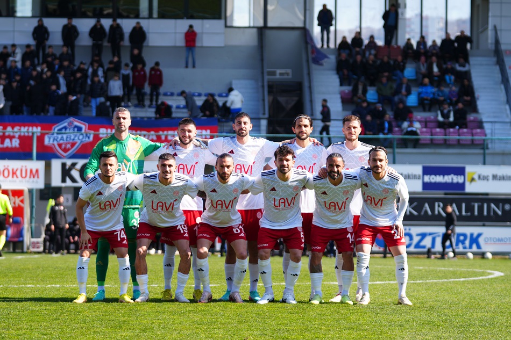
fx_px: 2044
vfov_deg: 9.5
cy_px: 170
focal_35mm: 144
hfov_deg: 14.3
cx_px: 256
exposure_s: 1/1250
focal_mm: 96
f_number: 2.8
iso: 160
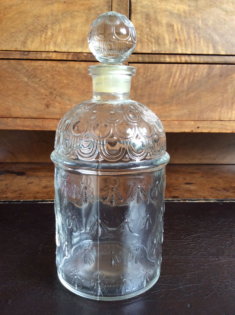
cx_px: 118
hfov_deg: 44.1
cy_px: 158
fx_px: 290
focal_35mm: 32
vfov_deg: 56.9
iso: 125
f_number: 2.4
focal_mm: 3.3
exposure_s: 1/25
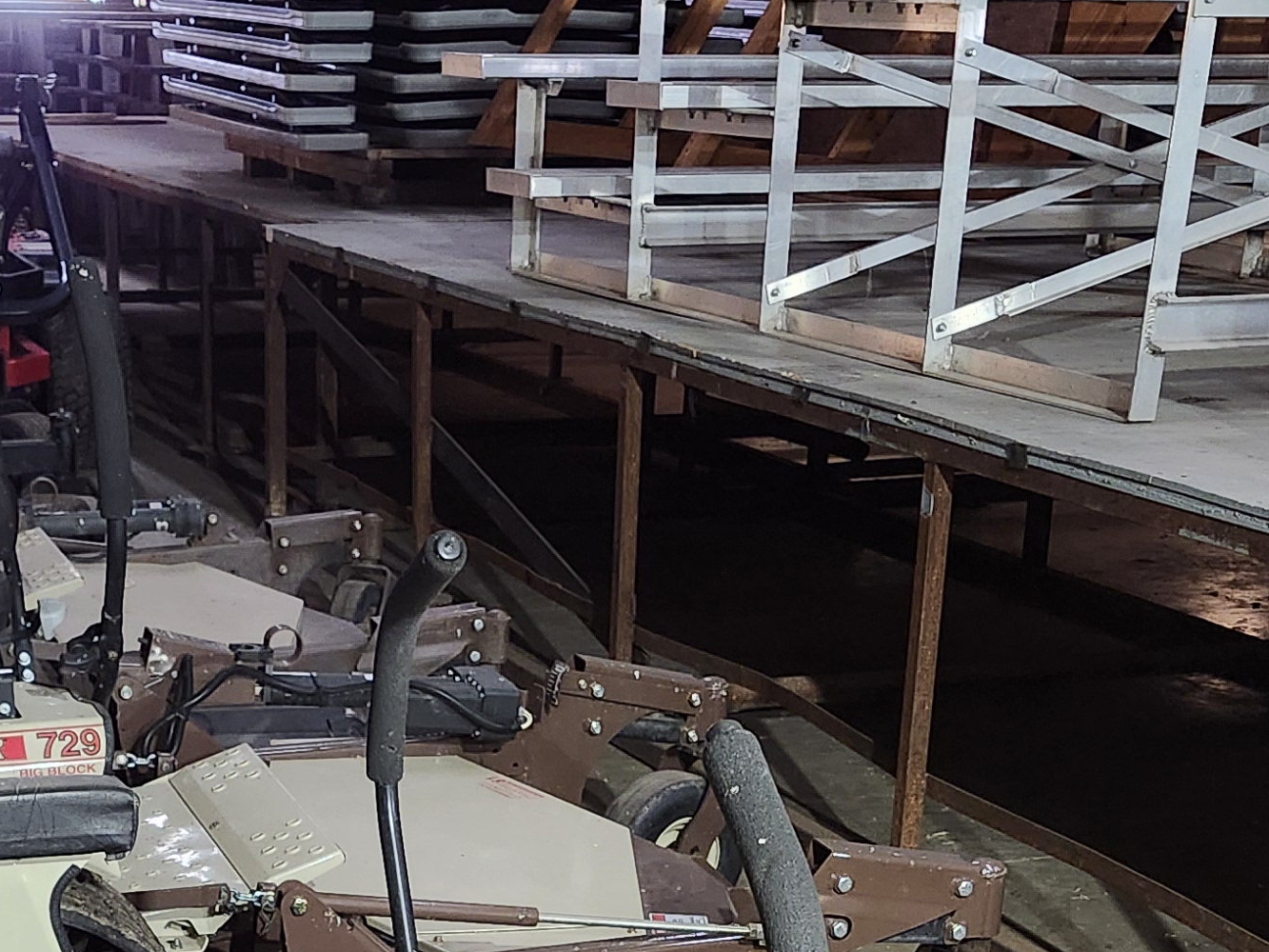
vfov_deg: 19.9
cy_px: 1172
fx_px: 2530
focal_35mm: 69
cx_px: 355
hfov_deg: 27.9
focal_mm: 5.54
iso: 640
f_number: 1.8
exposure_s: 1/40
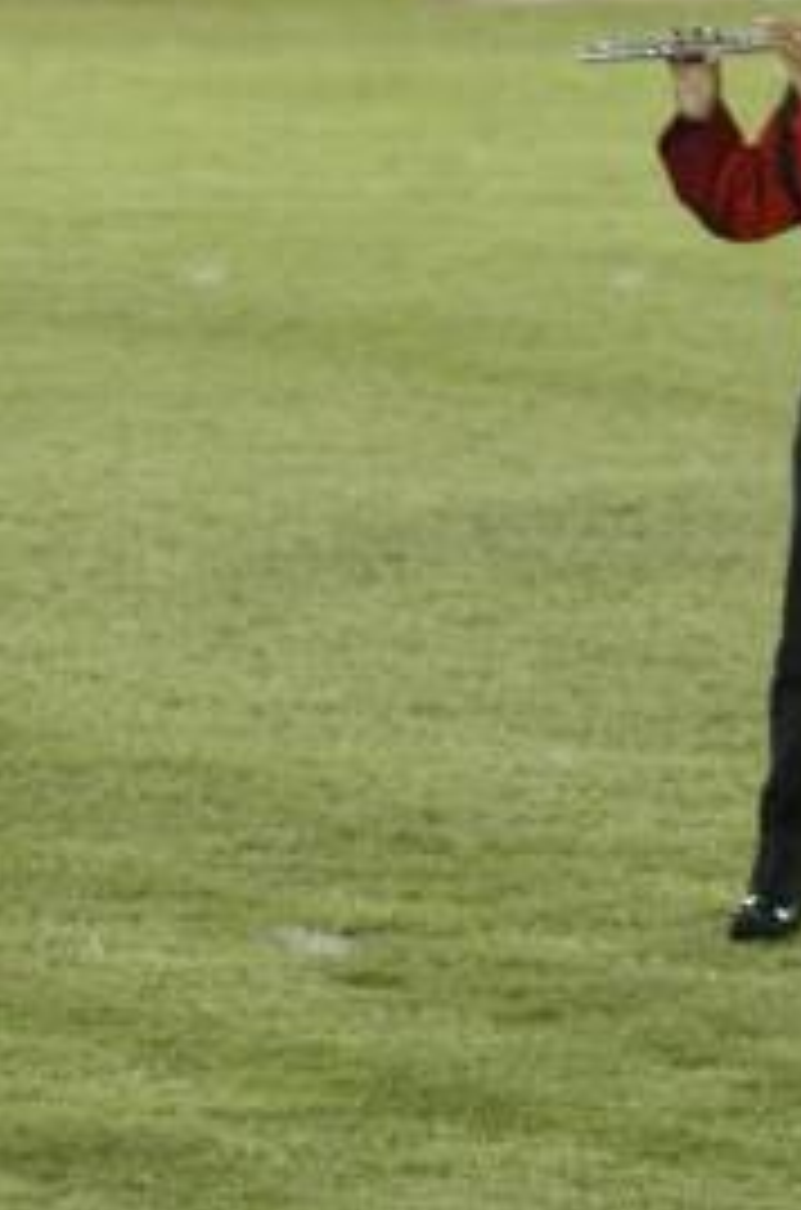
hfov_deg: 2.1
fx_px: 22241
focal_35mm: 663
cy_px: 675
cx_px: 1058
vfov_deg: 3.1
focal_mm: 116
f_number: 2.8
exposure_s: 1/60
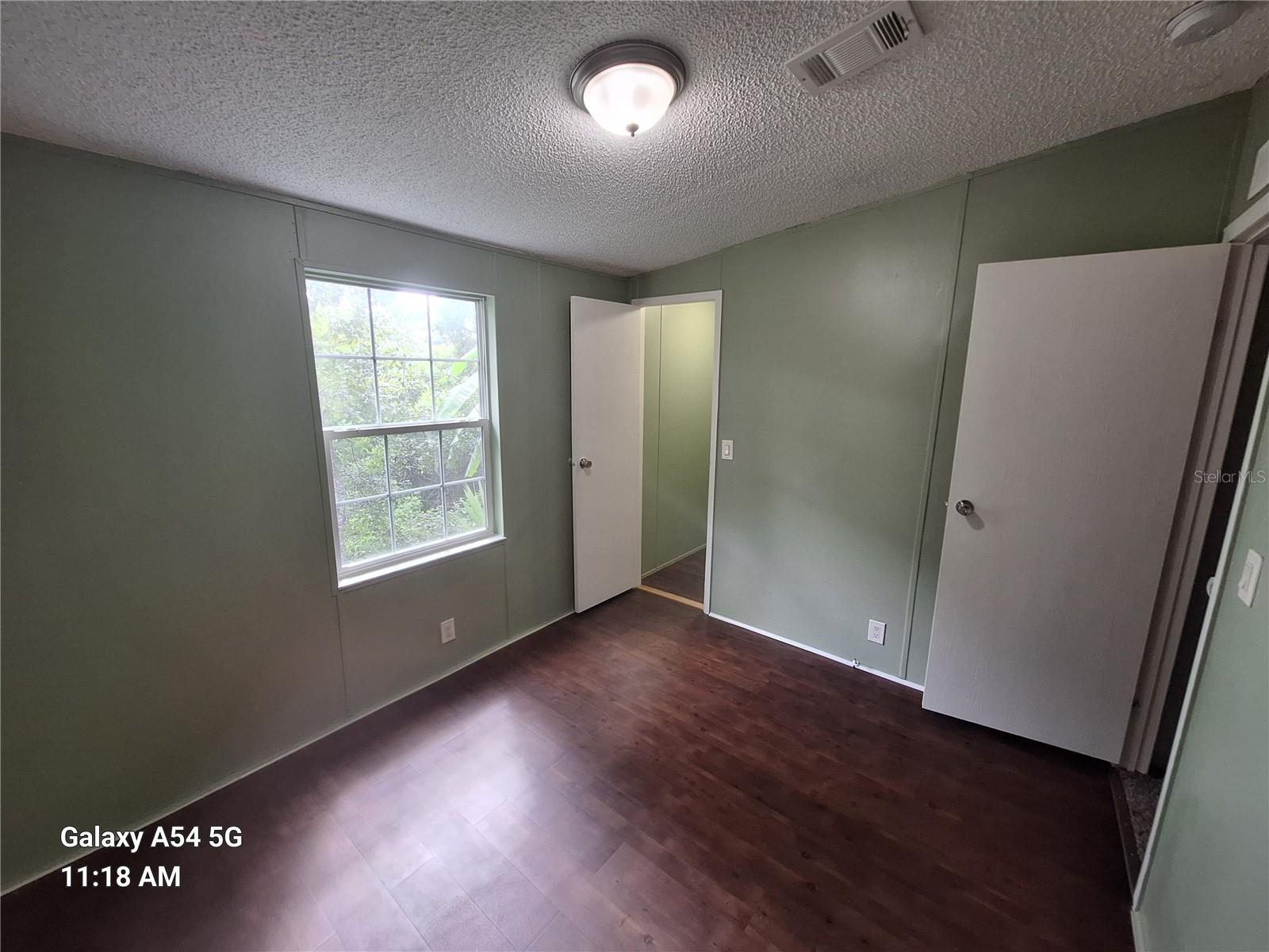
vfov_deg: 89.9
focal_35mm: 13
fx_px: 477
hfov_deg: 106.2
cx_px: 634
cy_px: 476
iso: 80
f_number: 2.2
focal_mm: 1.74
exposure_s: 1/40
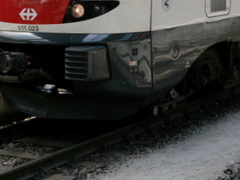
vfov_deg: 13.8
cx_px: 224
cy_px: -56
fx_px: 714
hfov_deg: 18.7
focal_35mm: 103
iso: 160
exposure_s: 1/160
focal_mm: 16
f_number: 5
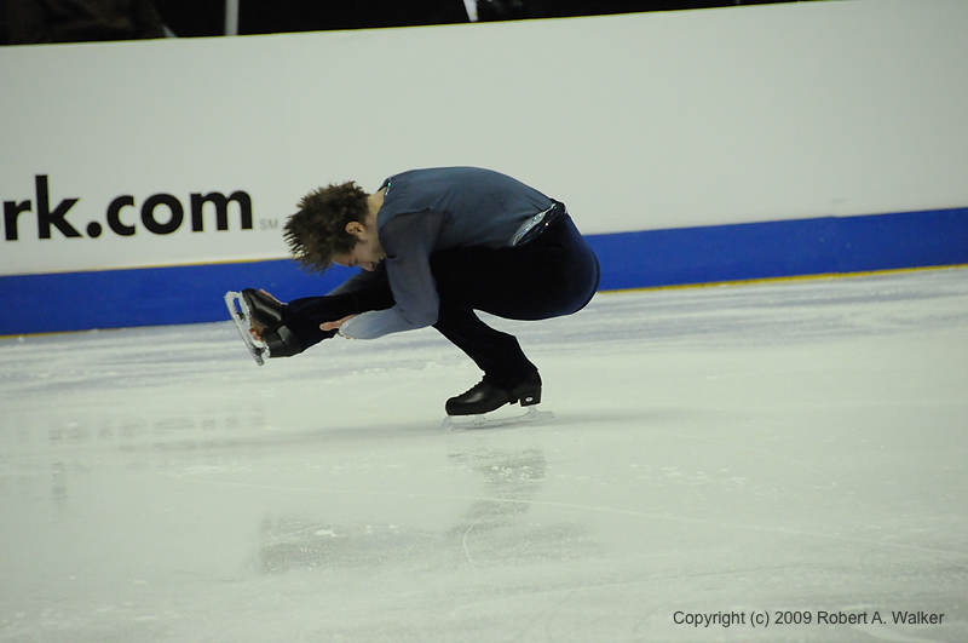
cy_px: 322
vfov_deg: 4.6
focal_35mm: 300
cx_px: 484
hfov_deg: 6.9
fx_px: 8055
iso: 3200
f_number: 5.6
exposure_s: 1/1250
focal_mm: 200
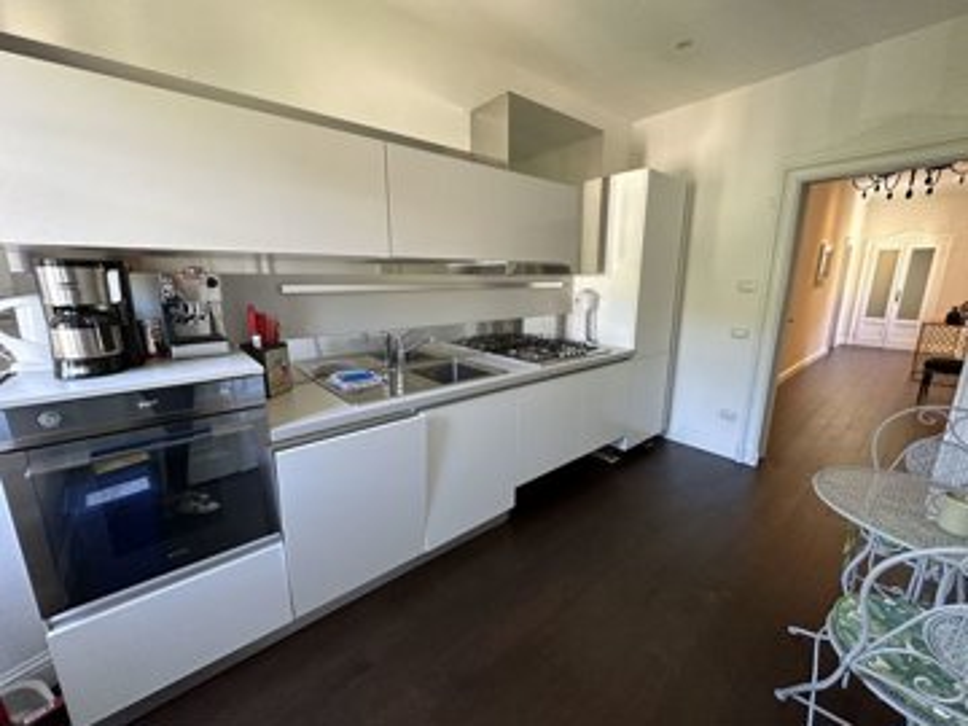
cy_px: 363
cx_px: 484
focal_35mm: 14
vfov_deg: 85.7
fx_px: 391
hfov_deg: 102.1
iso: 250
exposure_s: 1/99
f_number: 2.2
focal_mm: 2.22
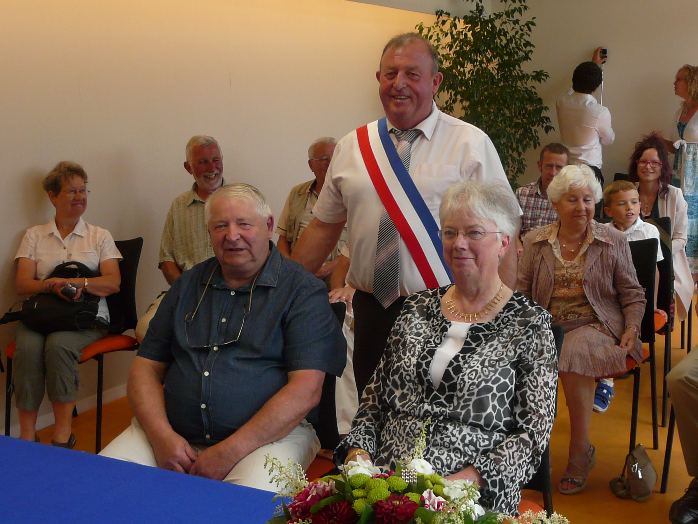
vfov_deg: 30.3
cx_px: 349
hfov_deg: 39.7
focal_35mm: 48
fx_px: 968
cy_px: 262
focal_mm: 4.9
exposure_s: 1/125
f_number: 2.8
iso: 125
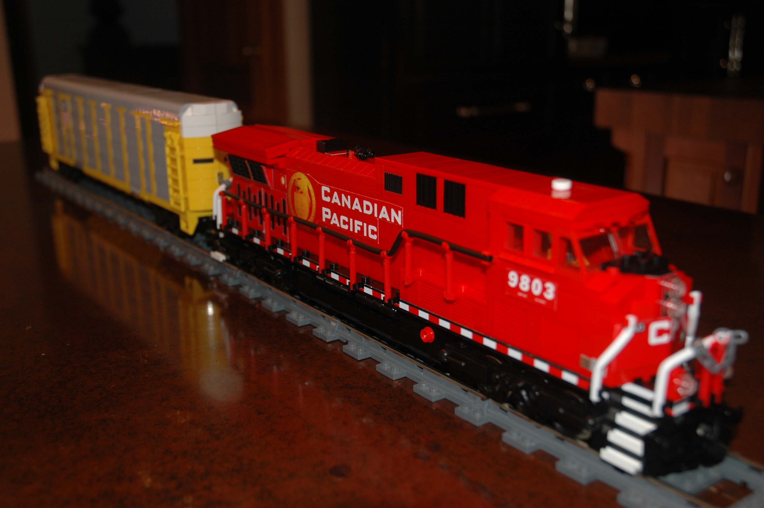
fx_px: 922
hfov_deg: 45.0
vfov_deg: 30.8
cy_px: 254
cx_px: 382
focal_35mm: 44
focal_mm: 29
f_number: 4
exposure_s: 1/60
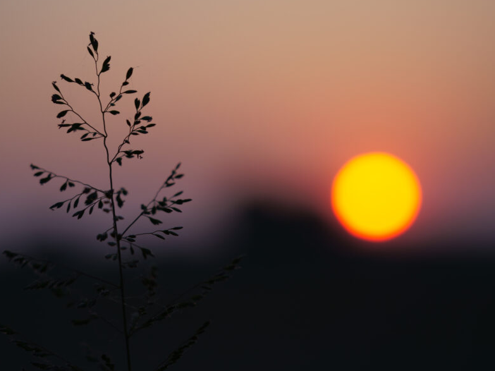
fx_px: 1887
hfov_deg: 14.9
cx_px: 229
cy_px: 176
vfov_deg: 11.2
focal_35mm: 132
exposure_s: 1/400
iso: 100
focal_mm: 105
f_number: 5
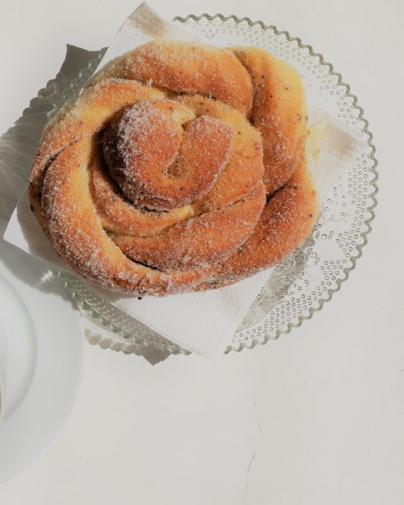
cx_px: 65
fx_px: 628
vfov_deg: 43.8
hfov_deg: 34.3
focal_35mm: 42
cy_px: 244
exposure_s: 1/4274
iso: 25
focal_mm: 4.15
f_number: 2.2
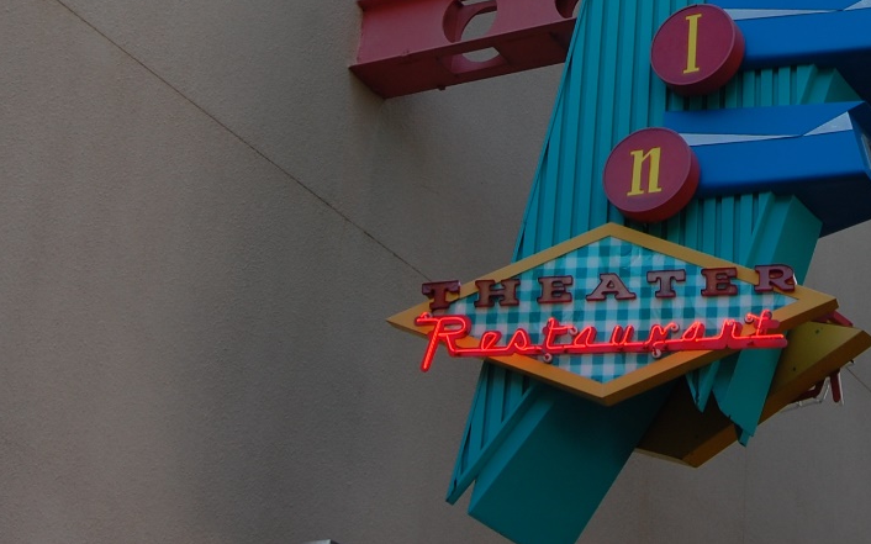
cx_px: 738
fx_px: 2136
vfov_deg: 14.1
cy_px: -108
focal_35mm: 90
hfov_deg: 22.6
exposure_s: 1/250
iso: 200
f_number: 8
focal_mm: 26
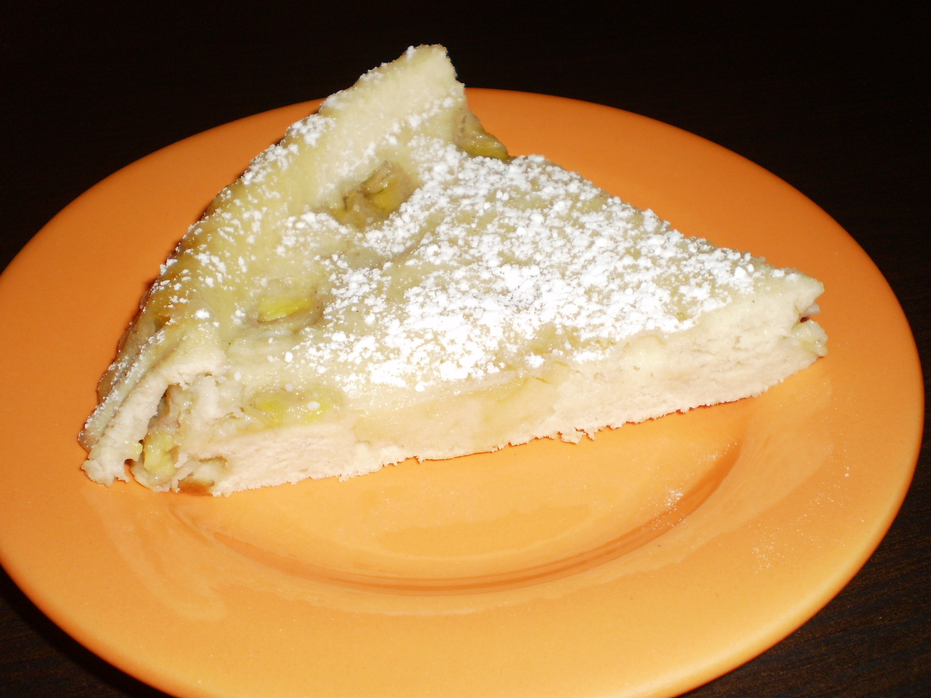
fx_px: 968
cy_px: 349
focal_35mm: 36
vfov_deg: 39.7
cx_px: 466
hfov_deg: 51.4
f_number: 3.1
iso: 125
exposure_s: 1/30
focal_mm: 6.3
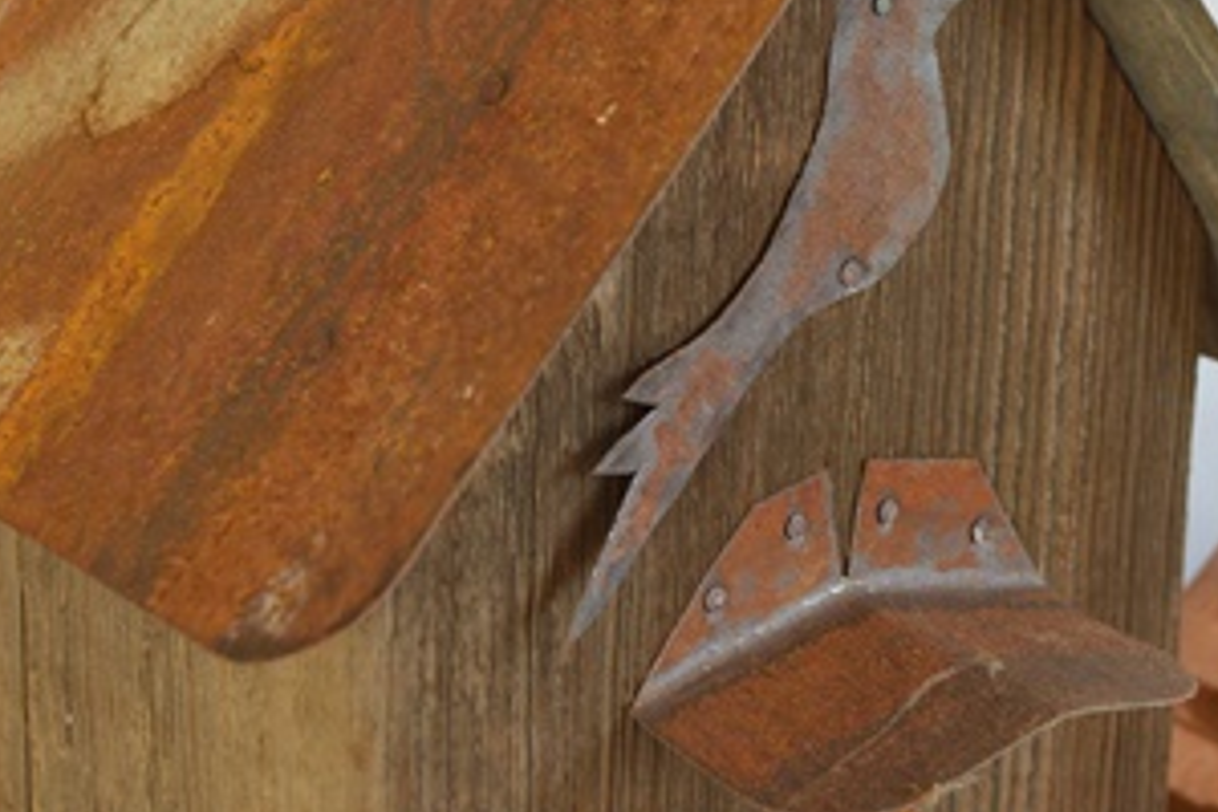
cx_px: 812
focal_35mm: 87
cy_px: 252
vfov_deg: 15.7
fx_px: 2943
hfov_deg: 23.3
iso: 400
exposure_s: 1/125
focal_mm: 29
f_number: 5.6
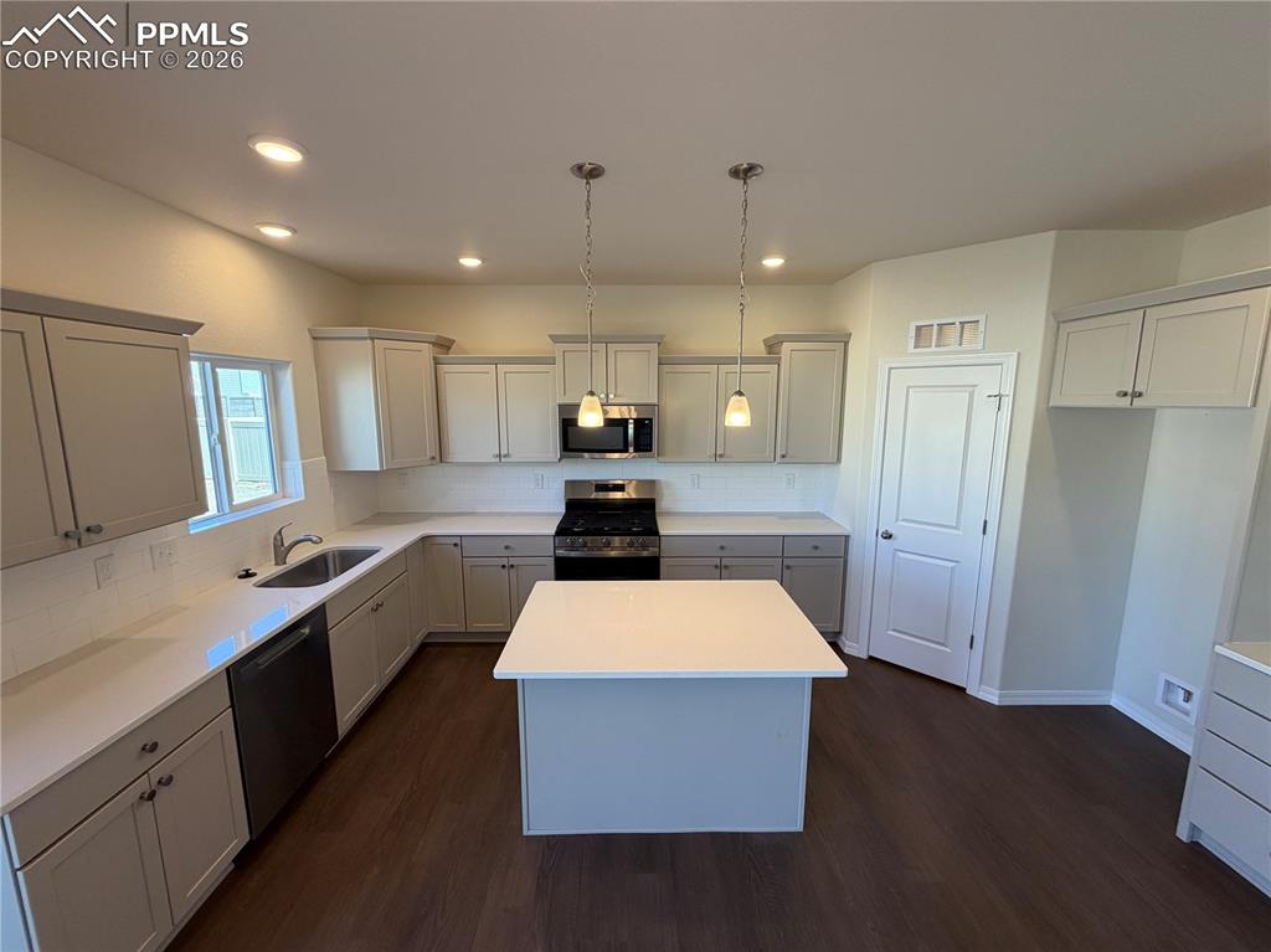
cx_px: 636
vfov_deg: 85.6
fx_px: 514
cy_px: 476
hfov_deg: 102.1
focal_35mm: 14
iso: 125
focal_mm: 2.22
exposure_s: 1/120
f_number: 2.2
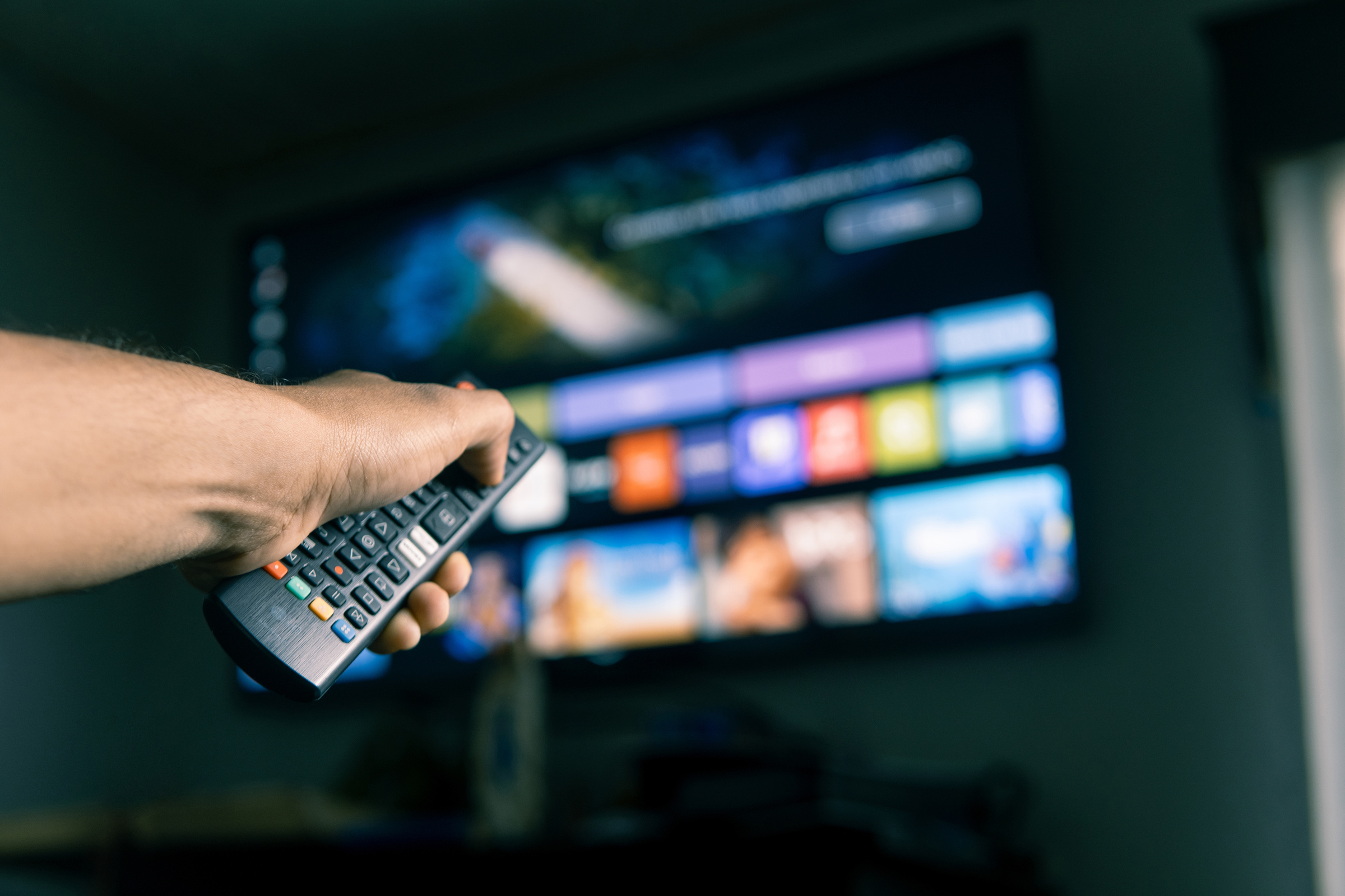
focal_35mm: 45
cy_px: 448
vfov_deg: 29.9
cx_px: 672
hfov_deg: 43.6
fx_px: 1681
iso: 200
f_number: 2.5
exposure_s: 1/30
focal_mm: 30
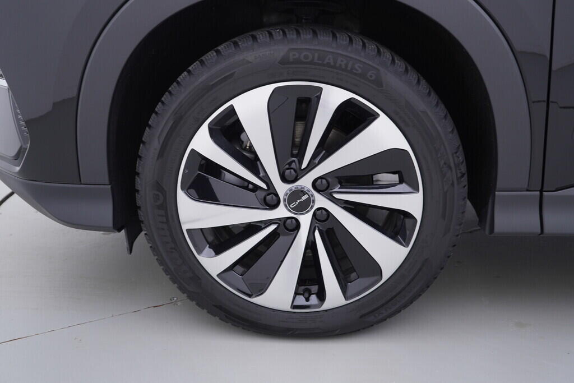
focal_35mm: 36
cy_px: 192
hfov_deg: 53.1
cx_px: 287
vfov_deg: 36.9
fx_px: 574
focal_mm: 24
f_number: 3.5
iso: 125
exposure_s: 1/60
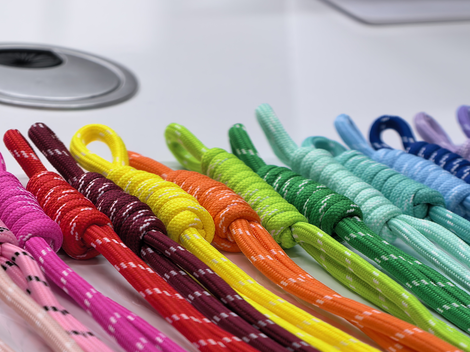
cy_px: 302
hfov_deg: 12.0
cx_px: 367
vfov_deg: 9.0
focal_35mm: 164
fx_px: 2227
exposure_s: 1/100
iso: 80
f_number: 2.4
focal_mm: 24.13
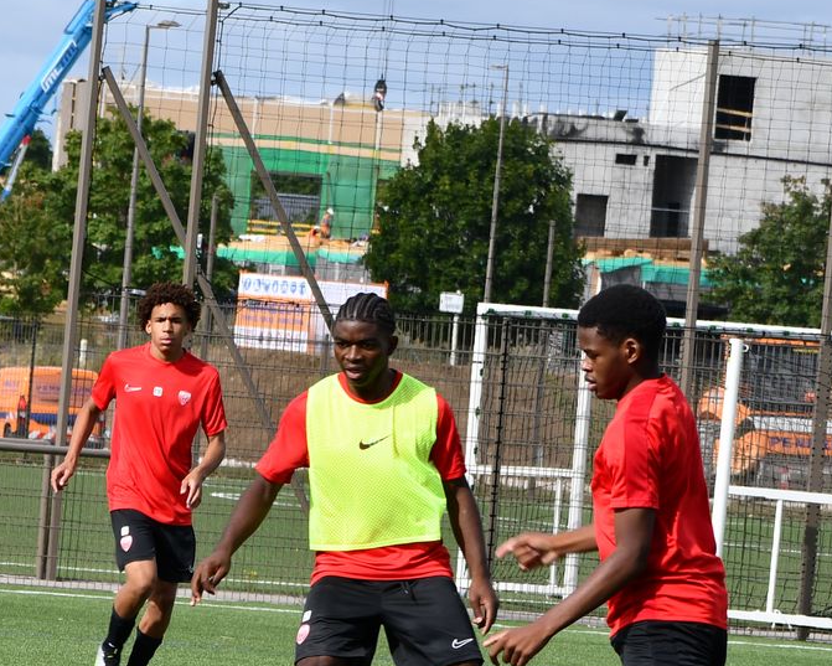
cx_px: -246
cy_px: 557
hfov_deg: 4.7
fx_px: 10122
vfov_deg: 3.8
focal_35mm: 411
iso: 100
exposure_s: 1/320
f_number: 9
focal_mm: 102
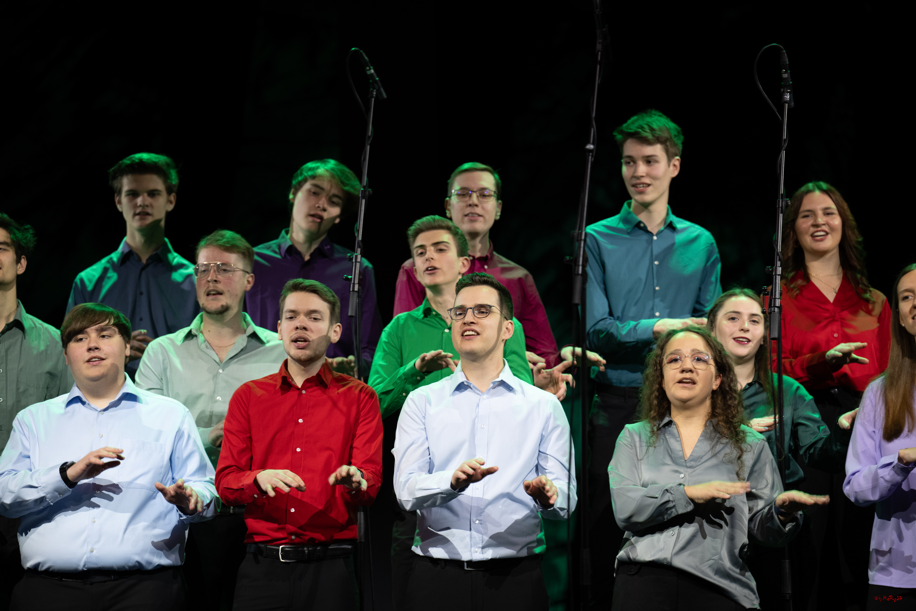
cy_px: 306
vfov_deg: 6.9
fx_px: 5088
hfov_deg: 10.3
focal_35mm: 200
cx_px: 458
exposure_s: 1/125
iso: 1000
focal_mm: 200
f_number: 3.5
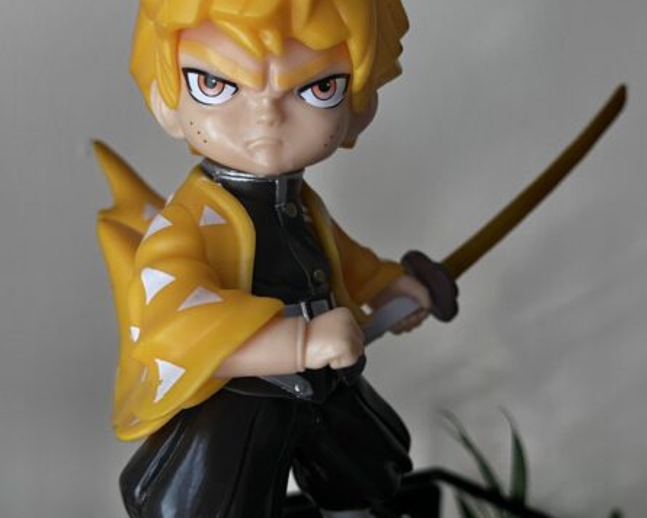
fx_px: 728
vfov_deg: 38.9
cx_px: 340
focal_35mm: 38
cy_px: 327
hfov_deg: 47.9
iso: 200
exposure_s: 1/60
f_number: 1.6
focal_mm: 5.1
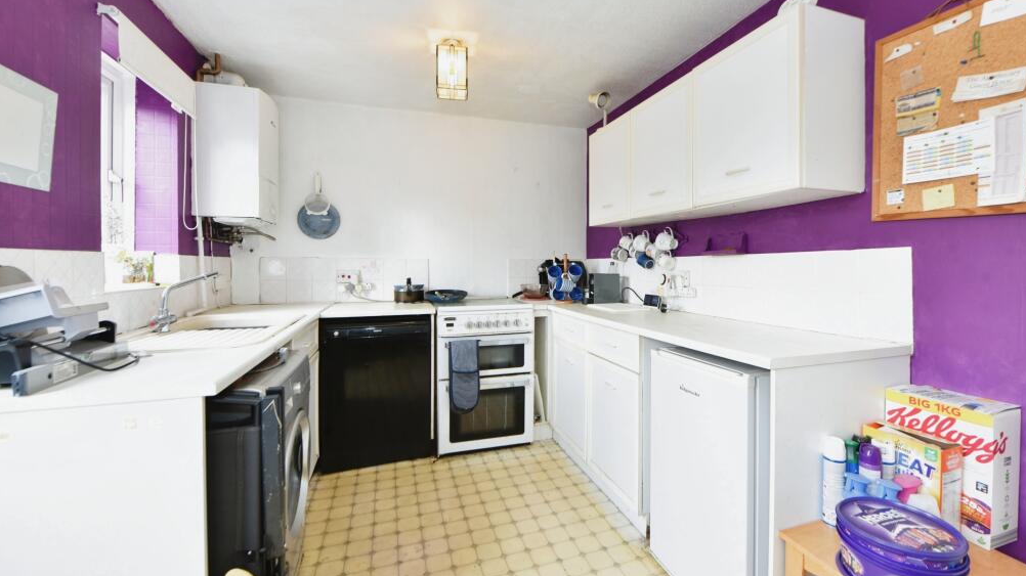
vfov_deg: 70.5
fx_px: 408
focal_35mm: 15
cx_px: 523
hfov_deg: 103.0
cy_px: 290
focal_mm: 14
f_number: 8
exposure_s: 1/13
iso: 800
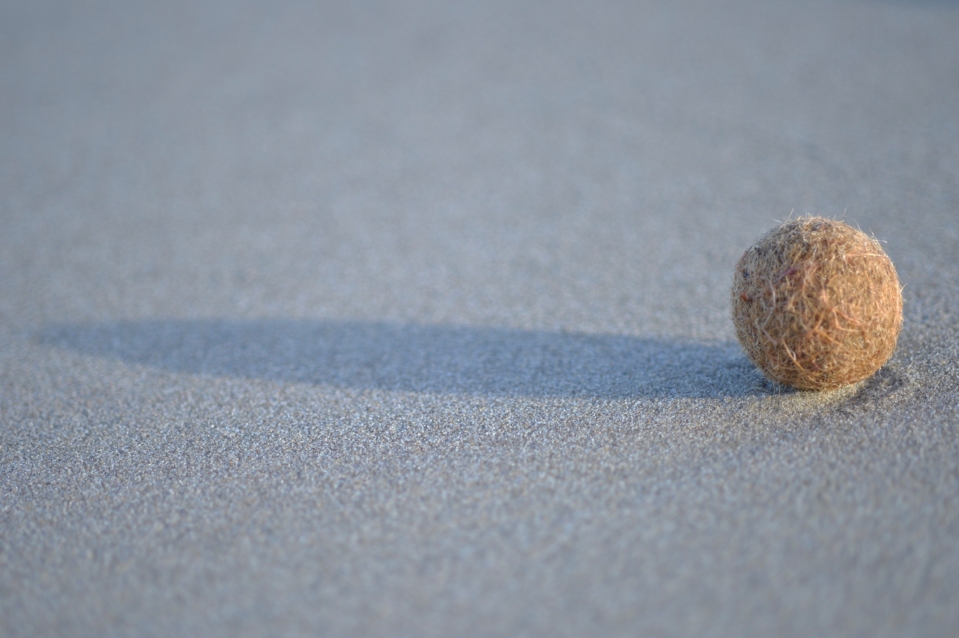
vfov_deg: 13.0
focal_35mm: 105
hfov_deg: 19.5
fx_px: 2795
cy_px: 319
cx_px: 480
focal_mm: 105
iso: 50
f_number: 3
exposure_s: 1/125
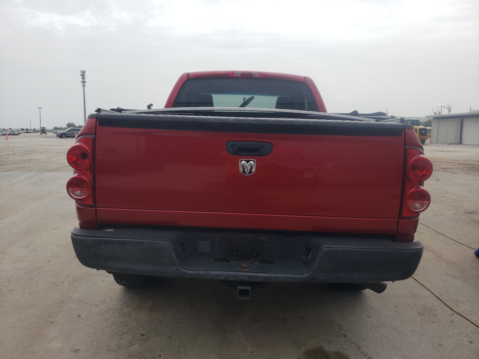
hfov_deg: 67.3
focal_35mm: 26
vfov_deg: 53.1
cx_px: 240
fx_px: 360
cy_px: 180
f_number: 1.5
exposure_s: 1/1667
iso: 50
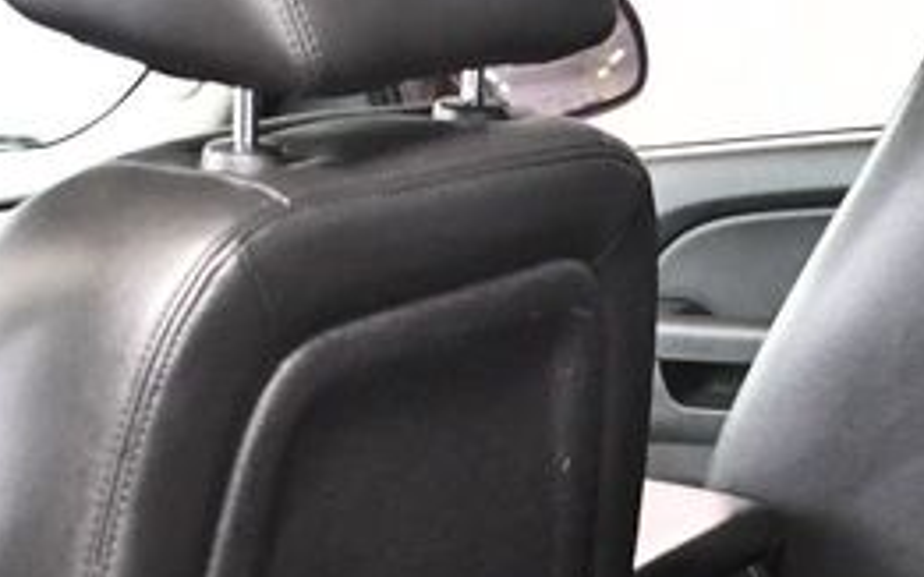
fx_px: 2644
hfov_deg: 19.5
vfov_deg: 12.3
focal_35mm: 105
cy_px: 618
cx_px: 825
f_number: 3.8
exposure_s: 1/60
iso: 7200
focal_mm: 21
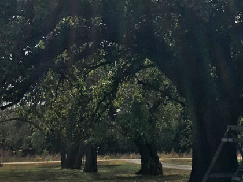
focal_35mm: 106
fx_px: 744
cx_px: 201
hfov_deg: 18.3
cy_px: -41
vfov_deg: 13.5
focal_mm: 4.15
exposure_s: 1/4274
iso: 25
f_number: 2.2
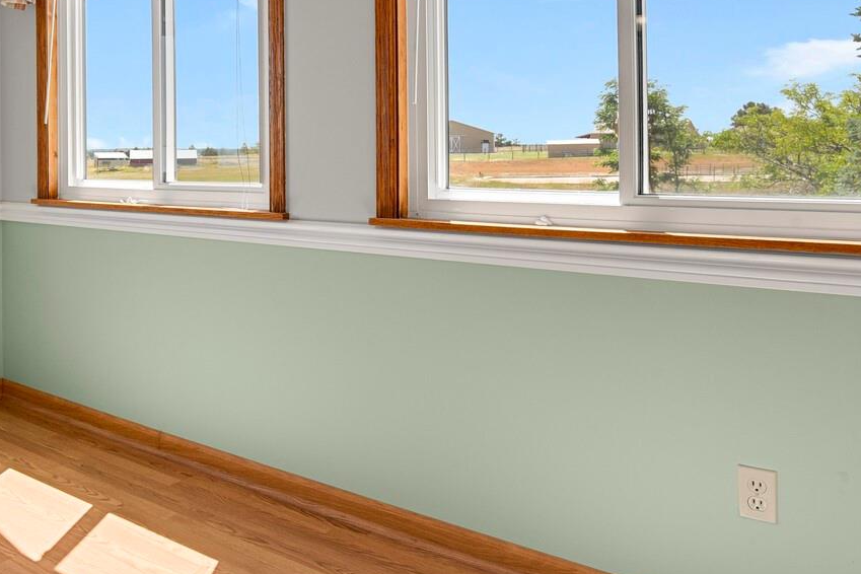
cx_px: 139
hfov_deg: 53.6
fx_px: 765
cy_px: 152
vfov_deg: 40.1
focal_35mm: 32
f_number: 8
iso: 250
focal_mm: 17
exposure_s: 1/5
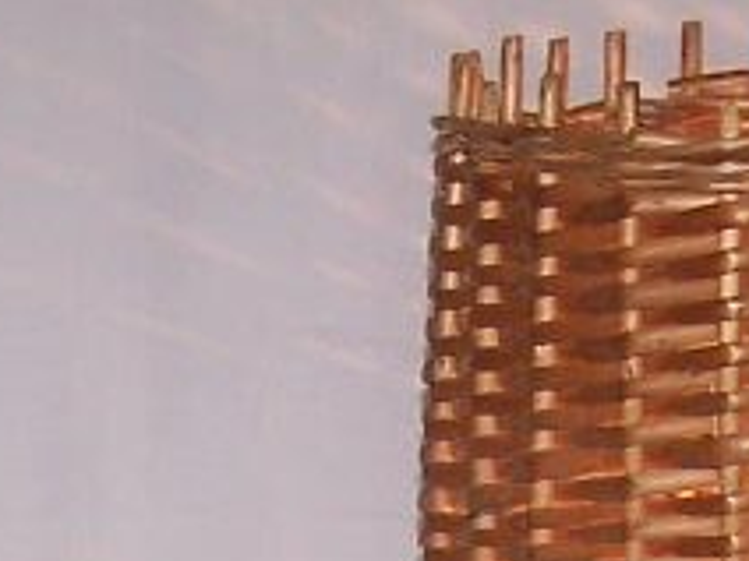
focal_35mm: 215
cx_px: 710
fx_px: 4652
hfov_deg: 9.2
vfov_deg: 6.6
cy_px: 1355
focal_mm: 6.3
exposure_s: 1/60
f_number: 2.8
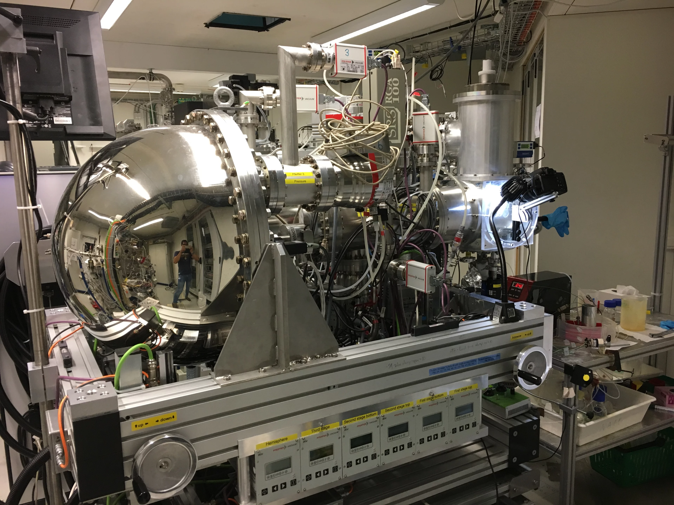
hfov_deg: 61.7
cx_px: 337
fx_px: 565
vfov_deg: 48.2
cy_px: 252
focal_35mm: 29
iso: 100
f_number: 2.2
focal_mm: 4.15
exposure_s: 1/33
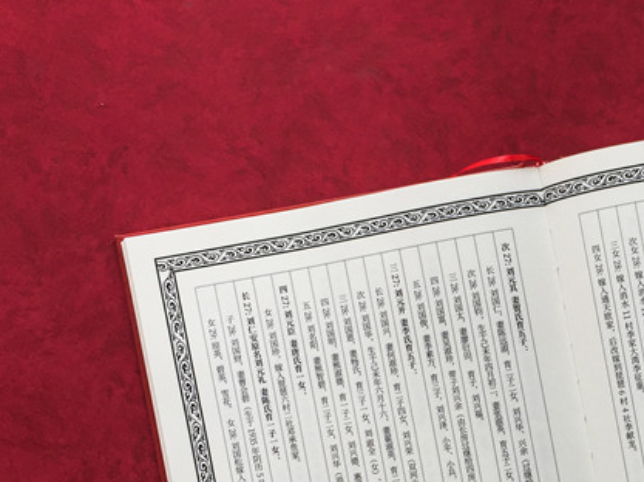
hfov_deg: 33.3
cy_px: 408
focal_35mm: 55
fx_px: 1022
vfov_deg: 25.9
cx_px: 568
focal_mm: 4.15
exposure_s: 1/109
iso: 32
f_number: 2.2
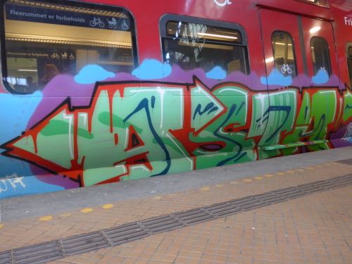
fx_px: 295
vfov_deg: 48.2
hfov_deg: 61.7
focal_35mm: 29
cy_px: 132
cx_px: 176
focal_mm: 6
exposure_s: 1/30
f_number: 2
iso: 400
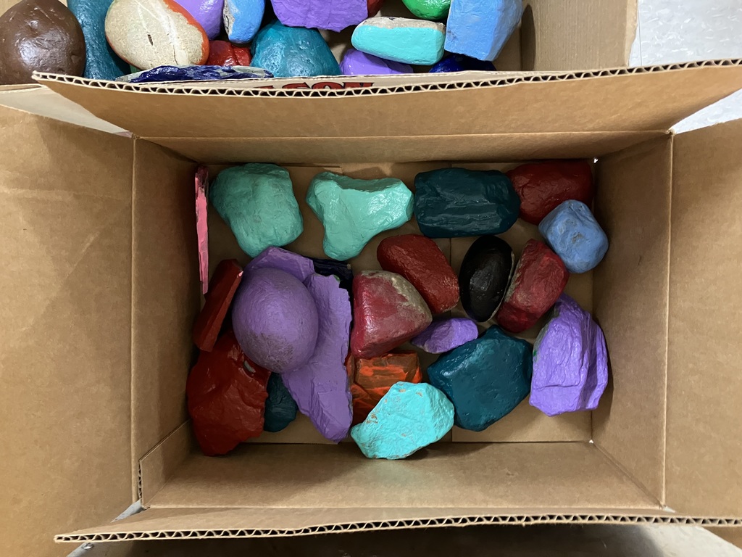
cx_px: 371
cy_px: 278
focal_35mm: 28
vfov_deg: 49.7
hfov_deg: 63.4
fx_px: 600
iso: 400
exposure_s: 1/32
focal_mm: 3.99
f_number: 1.8
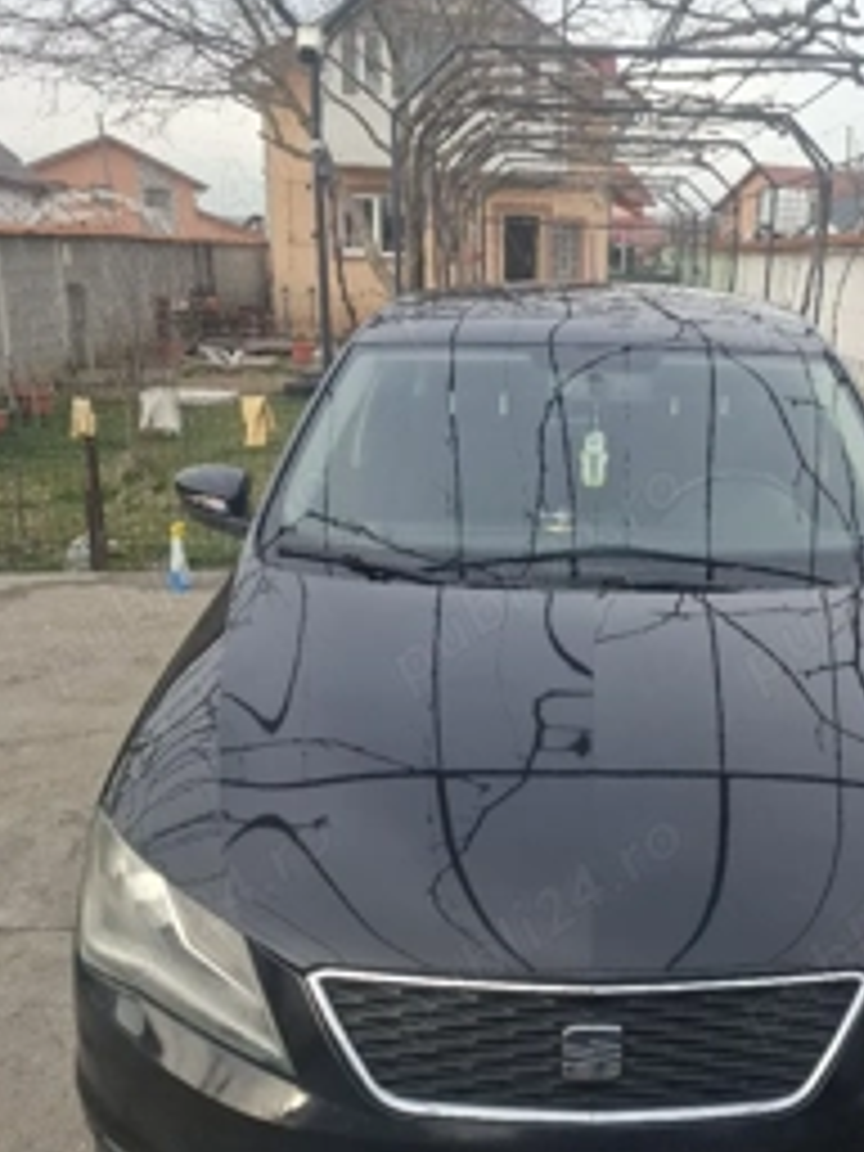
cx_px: 626
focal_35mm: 36
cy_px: 630
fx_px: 1198
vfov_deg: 51.3
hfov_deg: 38.8
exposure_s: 1/370
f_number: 1.8
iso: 50
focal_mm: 5.54
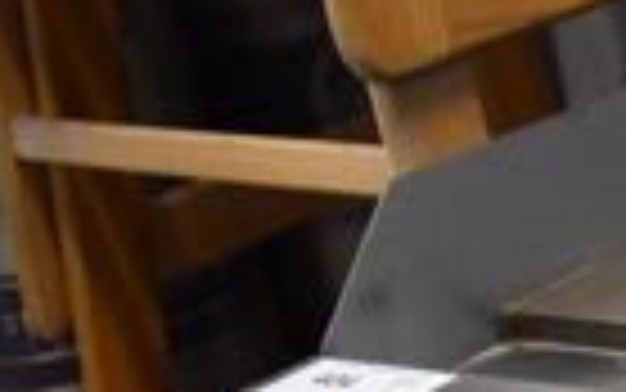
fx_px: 2065
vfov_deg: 10.5
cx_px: 1356
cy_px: 586
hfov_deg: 13.8
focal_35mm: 121
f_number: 3.5
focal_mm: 18
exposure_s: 1/125
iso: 2500
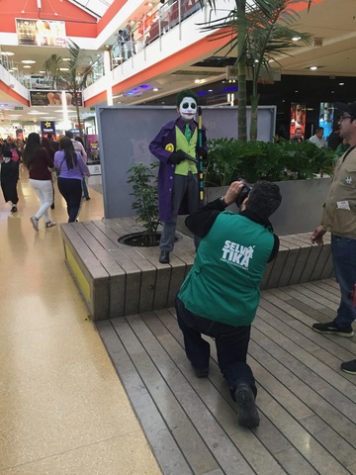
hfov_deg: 48.2
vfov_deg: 61.7
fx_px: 398
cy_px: 238
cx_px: 178
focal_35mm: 29
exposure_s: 1/30
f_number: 2.2
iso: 160
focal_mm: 4.15
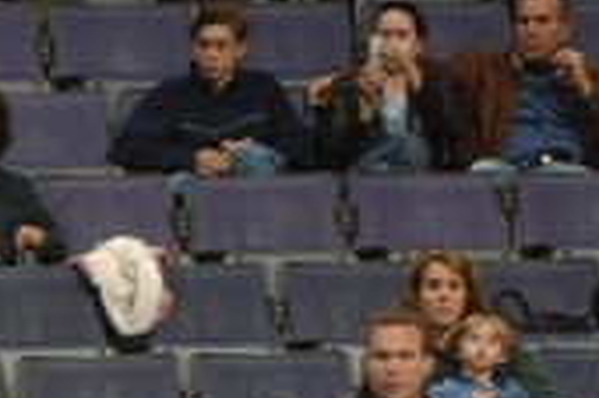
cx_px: -514
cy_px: 689
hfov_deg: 2.9
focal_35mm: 704
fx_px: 11700
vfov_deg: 1.9
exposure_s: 1/250
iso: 320
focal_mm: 125
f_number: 4.5
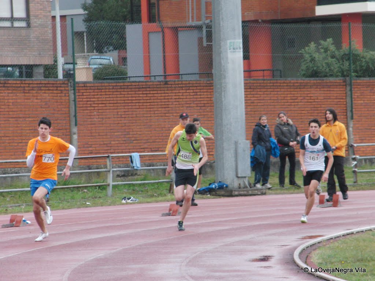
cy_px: 140
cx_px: 188
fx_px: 2947
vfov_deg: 5.5
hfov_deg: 7.3
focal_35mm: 272
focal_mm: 48.1
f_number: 4.5
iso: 400
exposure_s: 1/320
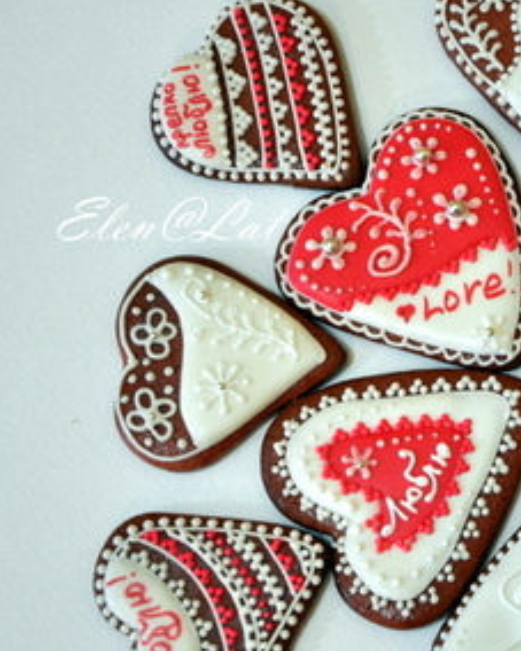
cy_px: 360
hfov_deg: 13.3
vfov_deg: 16.9
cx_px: 547
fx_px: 2198
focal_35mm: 114
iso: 800
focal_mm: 40
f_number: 4.5
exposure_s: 1/25
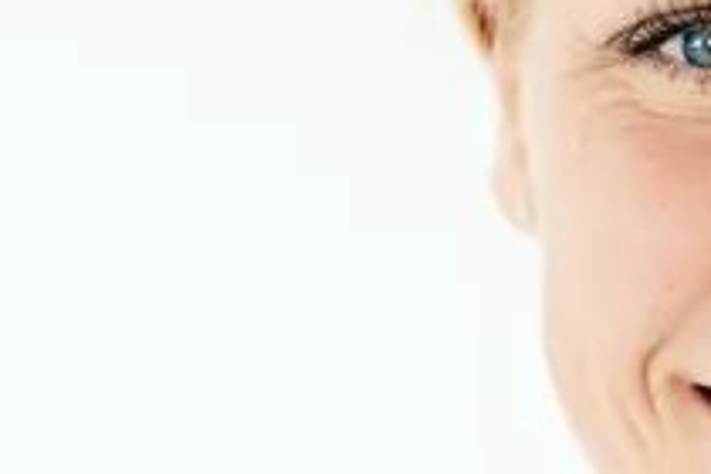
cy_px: 325
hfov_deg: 5.6
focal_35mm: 364
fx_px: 7188
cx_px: 951
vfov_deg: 3.8
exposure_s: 1/500
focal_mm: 85
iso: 320
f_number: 3.5
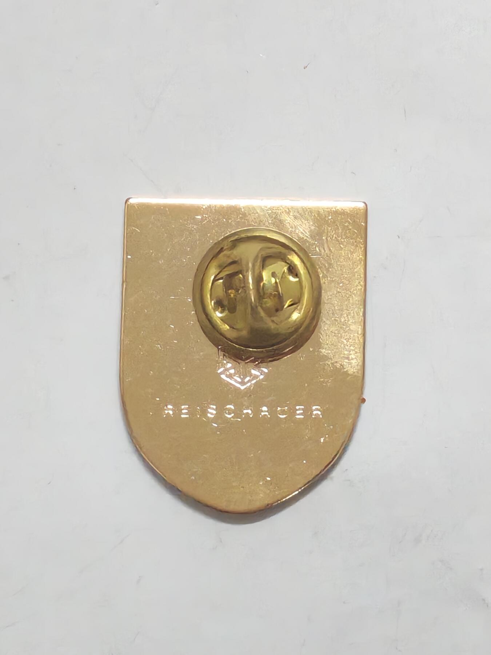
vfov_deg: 14.5
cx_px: 246
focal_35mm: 136
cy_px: 328
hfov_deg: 10.9
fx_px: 2572
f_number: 1.95
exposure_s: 1/33
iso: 1000
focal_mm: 5.52
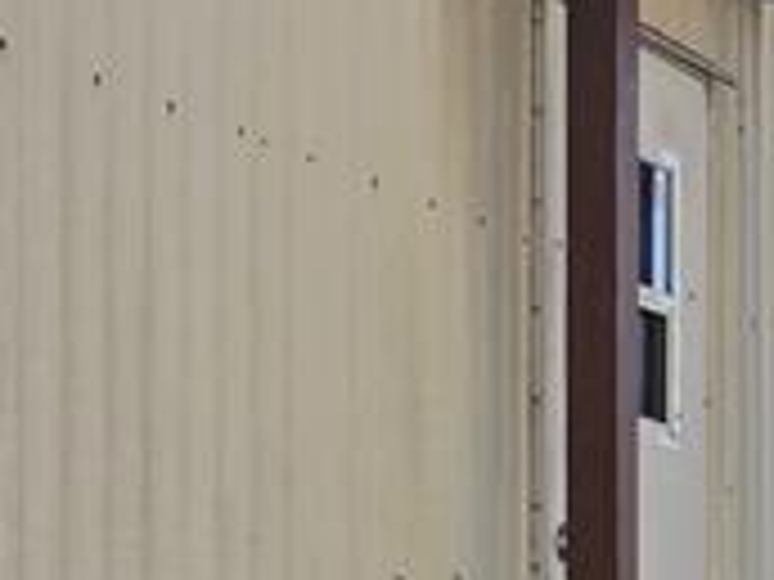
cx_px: 270
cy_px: 629
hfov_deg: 14.4
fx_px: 3063
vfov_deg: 10.7
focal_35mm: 137
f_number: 1.8
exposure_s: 1/3598
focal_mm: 5.4
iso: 80
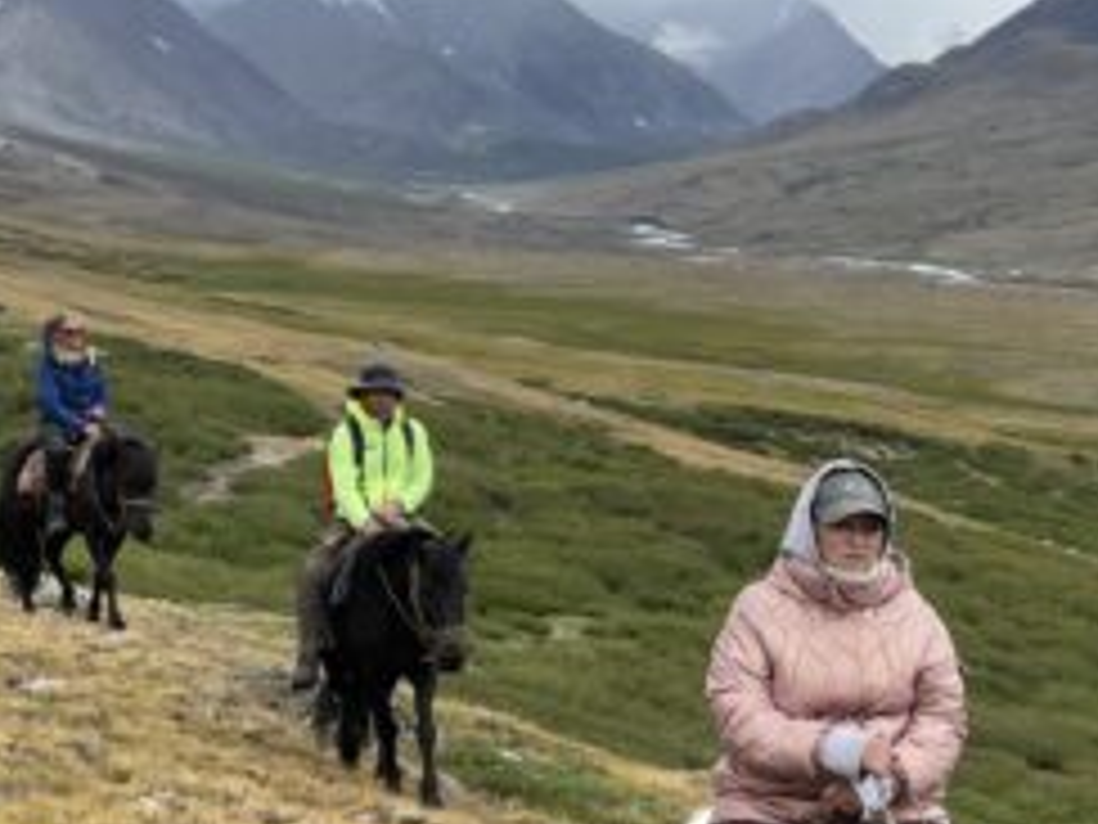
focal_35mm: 82
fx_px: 2601
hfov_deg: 23.6
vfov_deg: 17.8
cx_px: 846
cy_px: 666
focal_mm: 4.2
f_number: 1.6
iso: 32
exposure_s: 1/2304
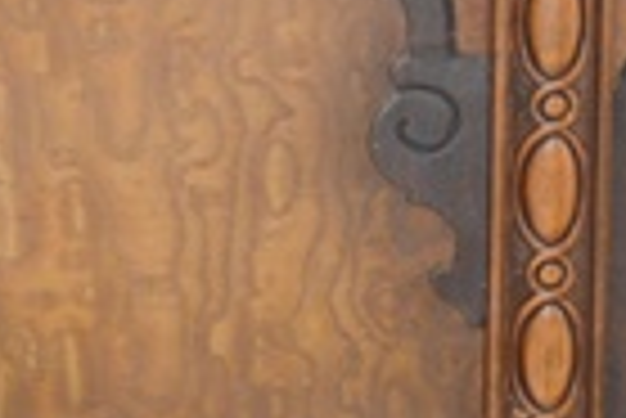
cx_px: -486
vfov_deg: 4.4
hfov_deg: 6.5
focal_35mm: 311
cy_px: 378
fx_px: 5414
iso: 400
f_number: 4.8
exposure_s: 1/80
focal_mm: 32
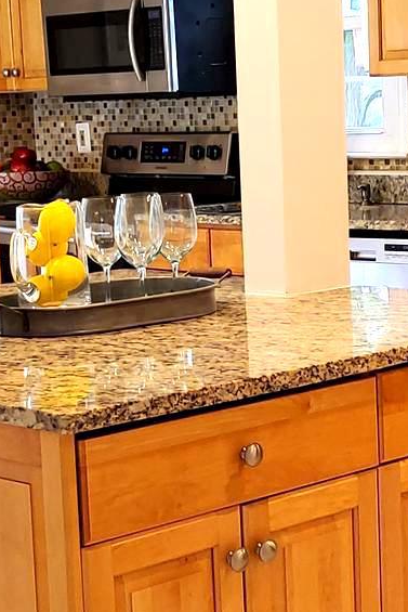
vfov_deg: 20.8
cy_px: 359
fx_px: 1665
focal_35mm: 98
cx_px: 301
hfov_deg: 13.9
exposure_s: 1/40
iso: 160
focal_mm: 3.08
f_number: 2
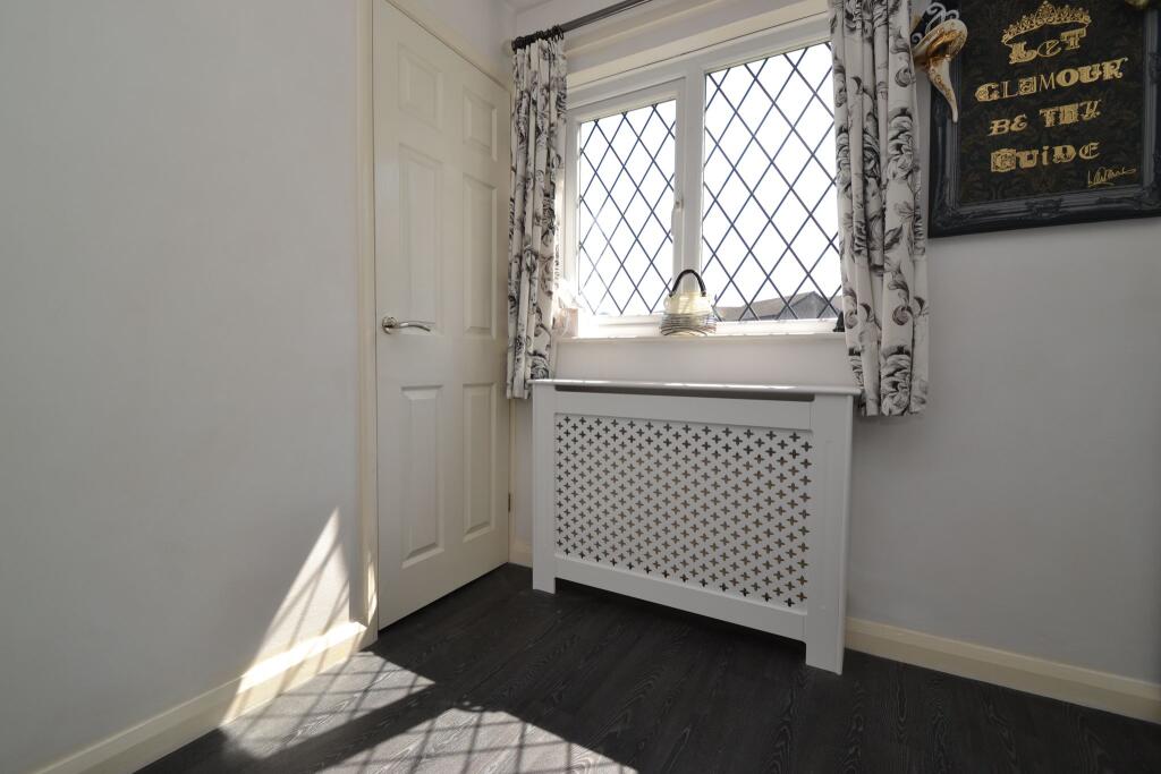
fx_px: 484
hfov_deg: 100.4
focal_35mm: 15
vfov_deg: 77.3
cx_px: 580
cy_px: 387
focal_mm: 10
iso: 125
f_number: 5.6
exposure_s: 1/125
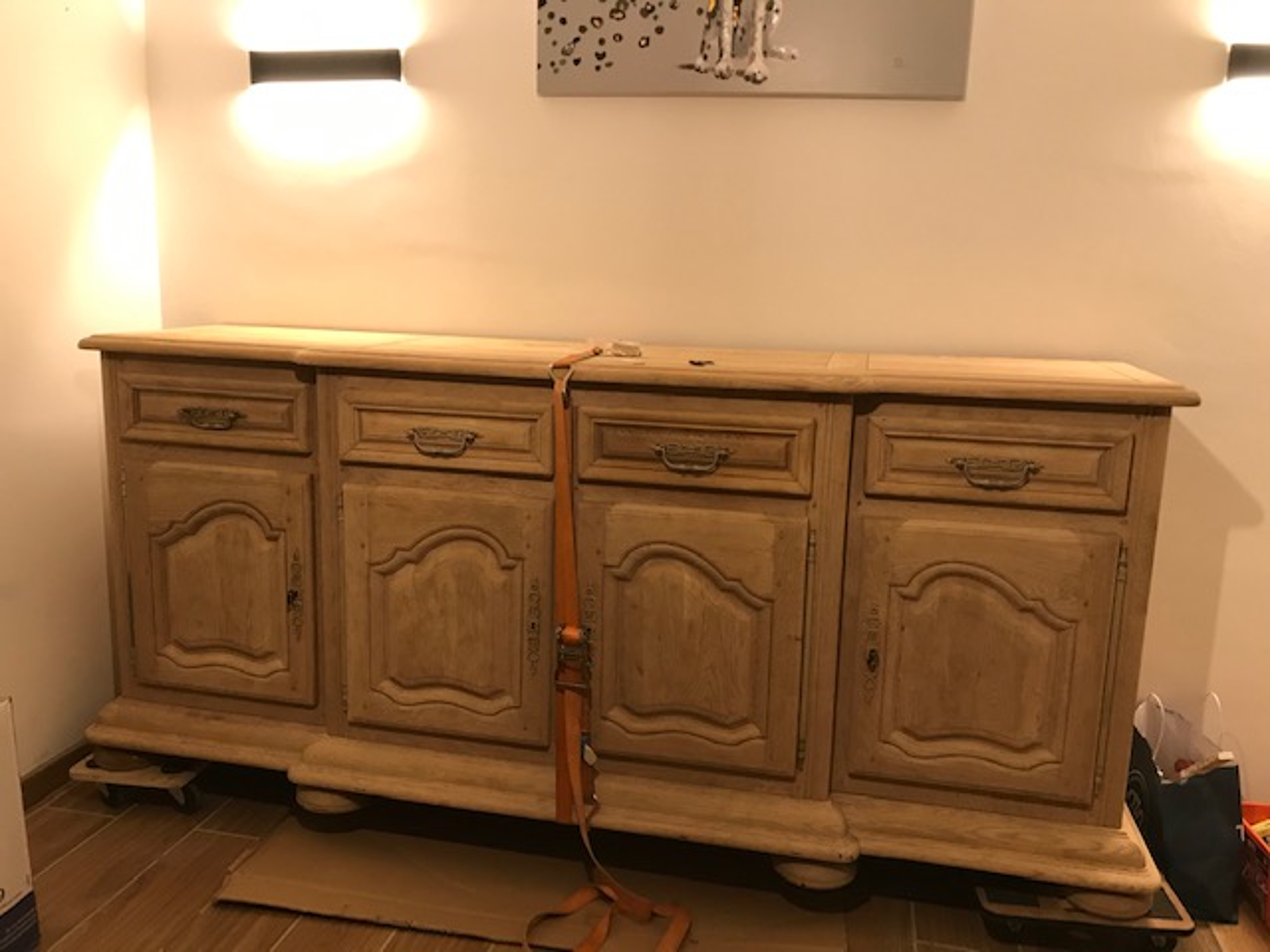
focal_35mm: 28
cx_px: 635
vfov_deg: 49.7
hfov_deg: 63.4
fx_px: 1027
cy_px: 476
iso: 40
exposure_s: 1/17
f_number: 1.8
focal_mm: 3.99
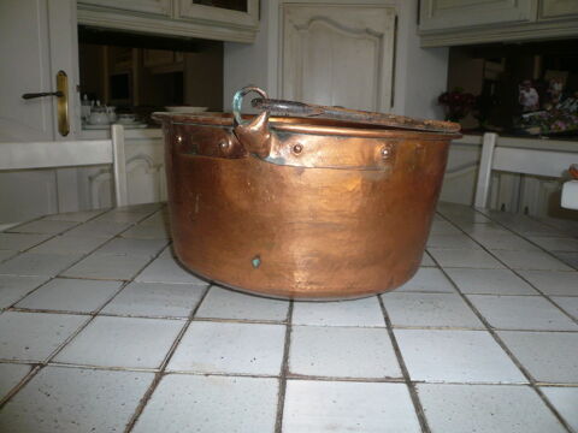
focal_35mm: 28
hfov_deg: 63.4
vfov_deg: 49.7
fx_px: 468
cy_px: 216
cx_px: 289
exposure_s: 1/30
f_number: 2.8
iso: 100
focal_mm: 4.6
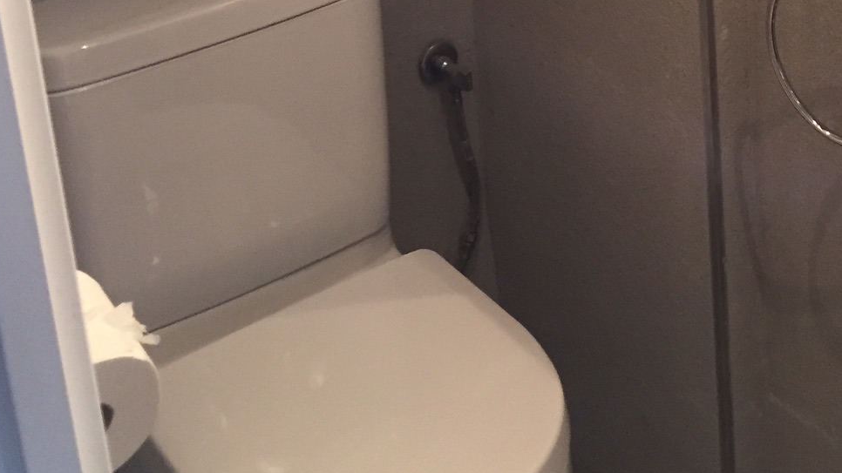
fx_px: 1496
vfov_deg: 16.4
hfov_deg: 30.9
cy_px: -244
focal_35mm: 67
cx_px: 634
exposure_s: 1/33
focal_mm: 4.15
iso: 200
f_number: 2.2
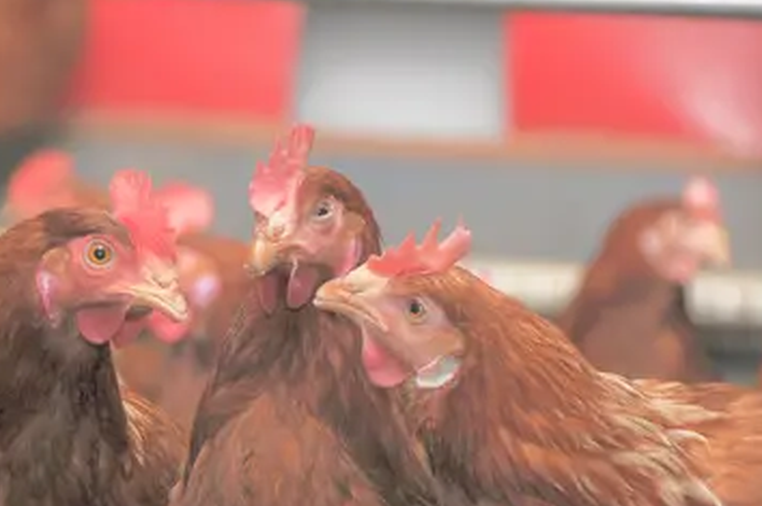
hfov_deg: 9.0
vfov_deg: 6.0
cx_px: 256
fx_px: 4819
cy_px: 320
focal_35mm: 228
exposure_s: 1/100
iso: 500
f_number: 5.3
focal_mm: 112
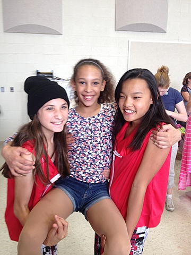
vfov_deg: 52.6
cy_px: 128
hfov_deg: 40.7
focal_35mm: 35
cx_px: 96
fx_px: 257
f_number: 2.4
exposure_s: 1/24
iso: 50
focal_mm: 4.28
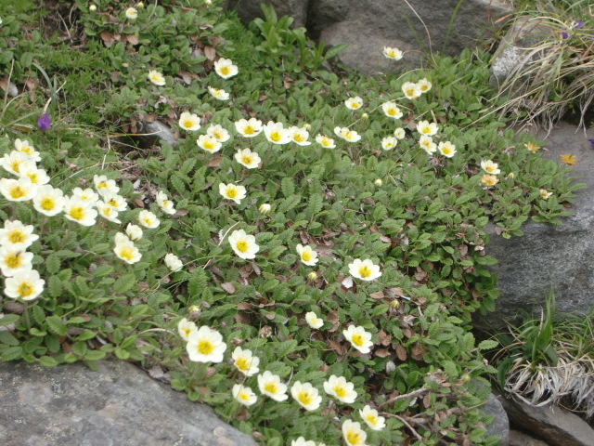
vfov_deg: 18.7
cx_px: 297
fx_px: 1356
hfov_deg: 24.7
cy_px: 223
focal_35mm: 79
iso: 64
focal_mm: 13.9
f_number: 4.6
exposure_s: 1/80
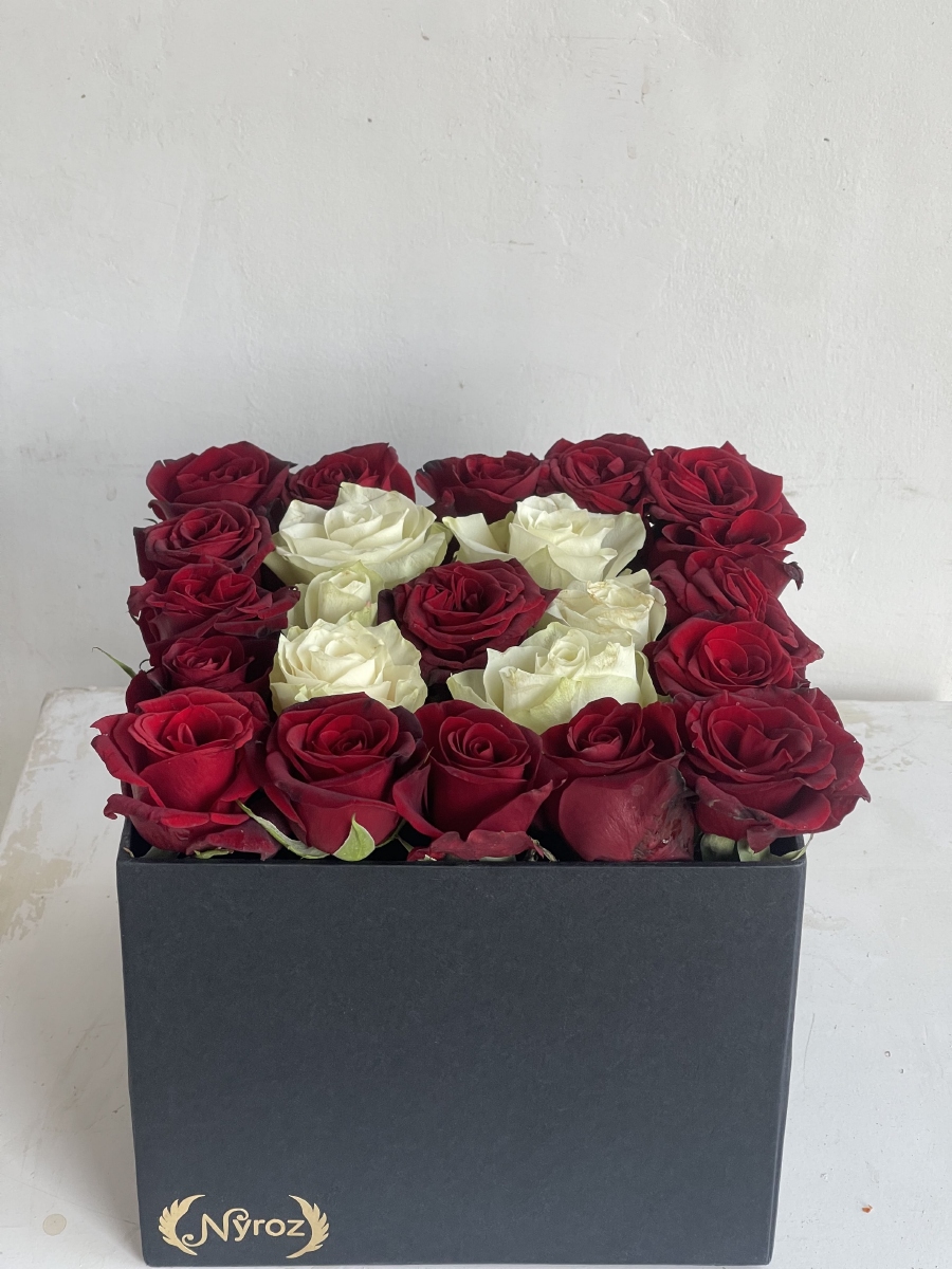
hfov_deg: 22.9
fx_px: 2347
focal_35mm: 64
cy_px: 634
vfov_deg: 30.3
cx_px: 476
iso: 100
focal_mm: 7.5
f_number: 2.2
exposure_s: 1/99
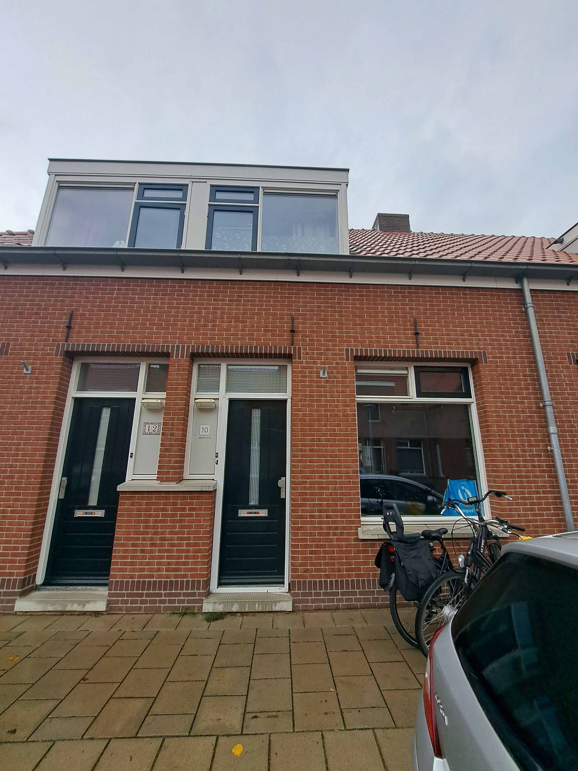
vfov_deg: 106.2
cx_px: 289
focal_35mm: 13
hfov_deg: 89.9
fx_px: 289
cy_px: 386
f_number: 2.2
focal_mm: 1.74
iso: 50
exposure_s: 1/497
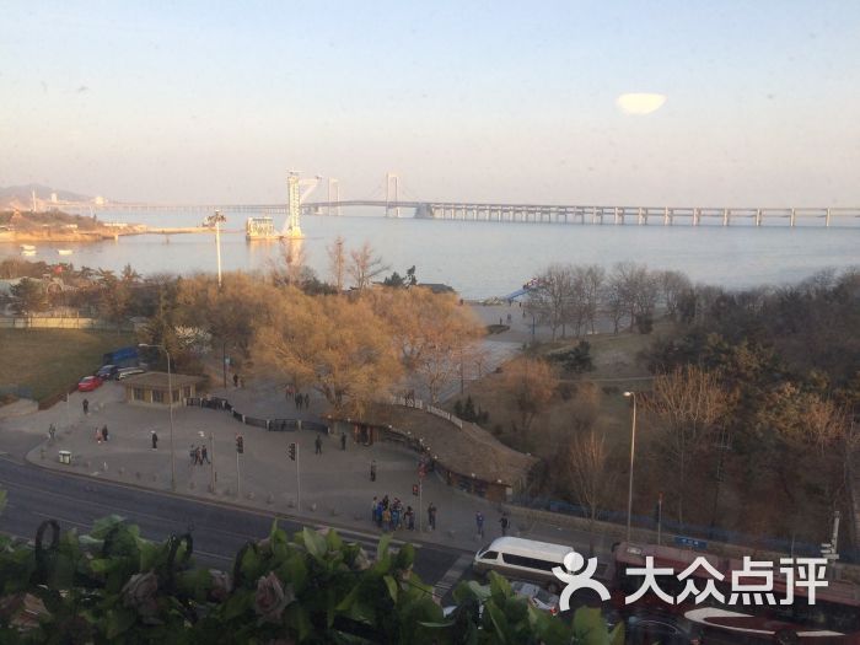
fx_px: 720
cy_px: 322
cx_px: 430
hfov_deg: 61.7
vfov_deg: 48.2
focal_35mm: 29
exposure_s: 1/380
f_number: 2.2
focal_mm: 4.15
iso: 32
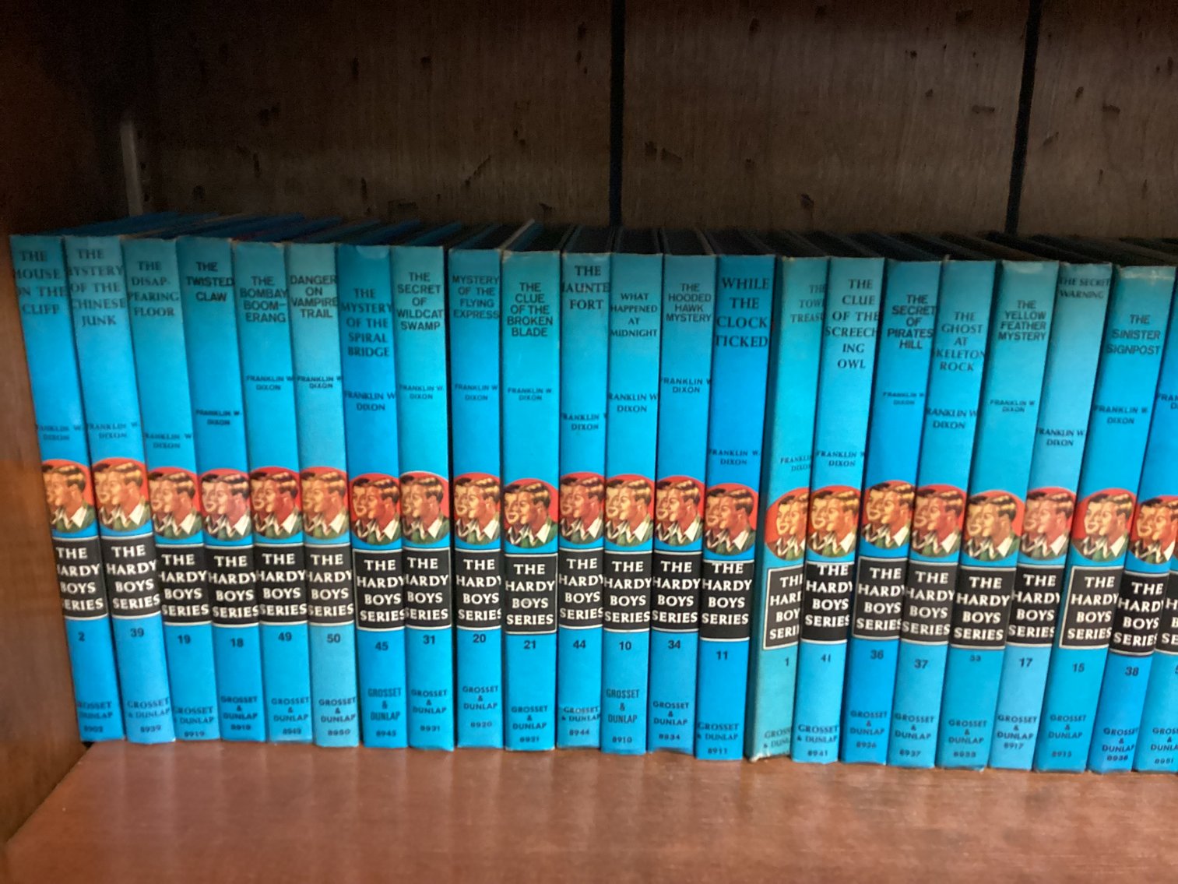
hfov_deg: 58.3
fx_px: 1055
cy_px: 442
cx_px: 589
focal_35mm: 31
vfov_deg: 45.4
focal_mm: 3.3
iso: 640
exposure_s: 1/30
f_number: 2.4
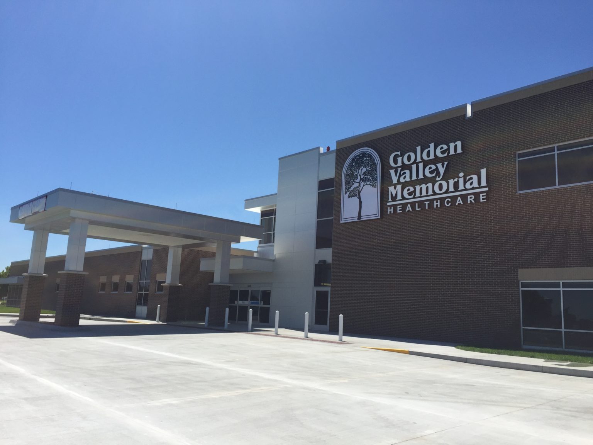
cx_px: 296
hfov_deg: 61.7
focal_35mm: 29
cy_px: 222
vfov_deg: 48.2
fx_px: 497
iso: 32
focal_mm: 4.15
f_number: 2.2
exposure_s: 1/3597
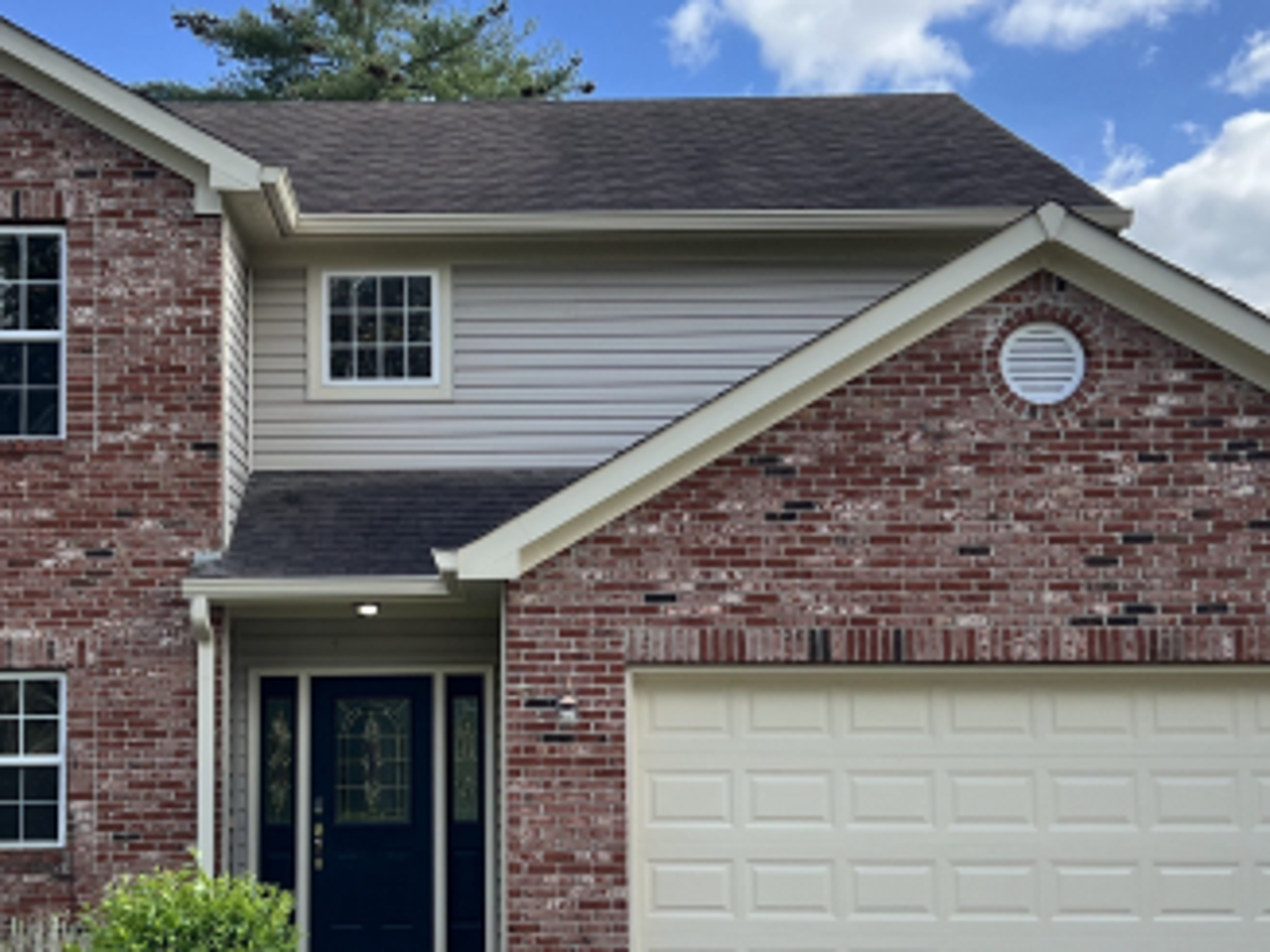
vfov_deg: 27.4
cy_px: 595
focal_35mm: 53
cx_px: 491
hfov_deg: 36.0
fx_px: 1944
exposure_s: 1/1808
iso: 50
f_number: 1.5
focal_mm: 5.7
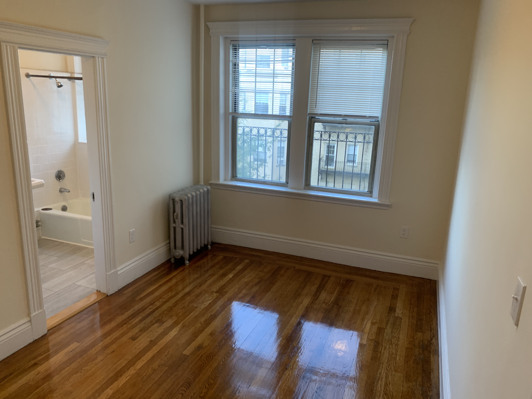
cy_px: 200
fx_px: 400
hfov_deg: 67.3
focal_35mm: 26
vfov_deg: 53.1
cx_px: 266
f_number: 1.8
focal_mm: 4.25
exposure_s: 1/60
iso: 160
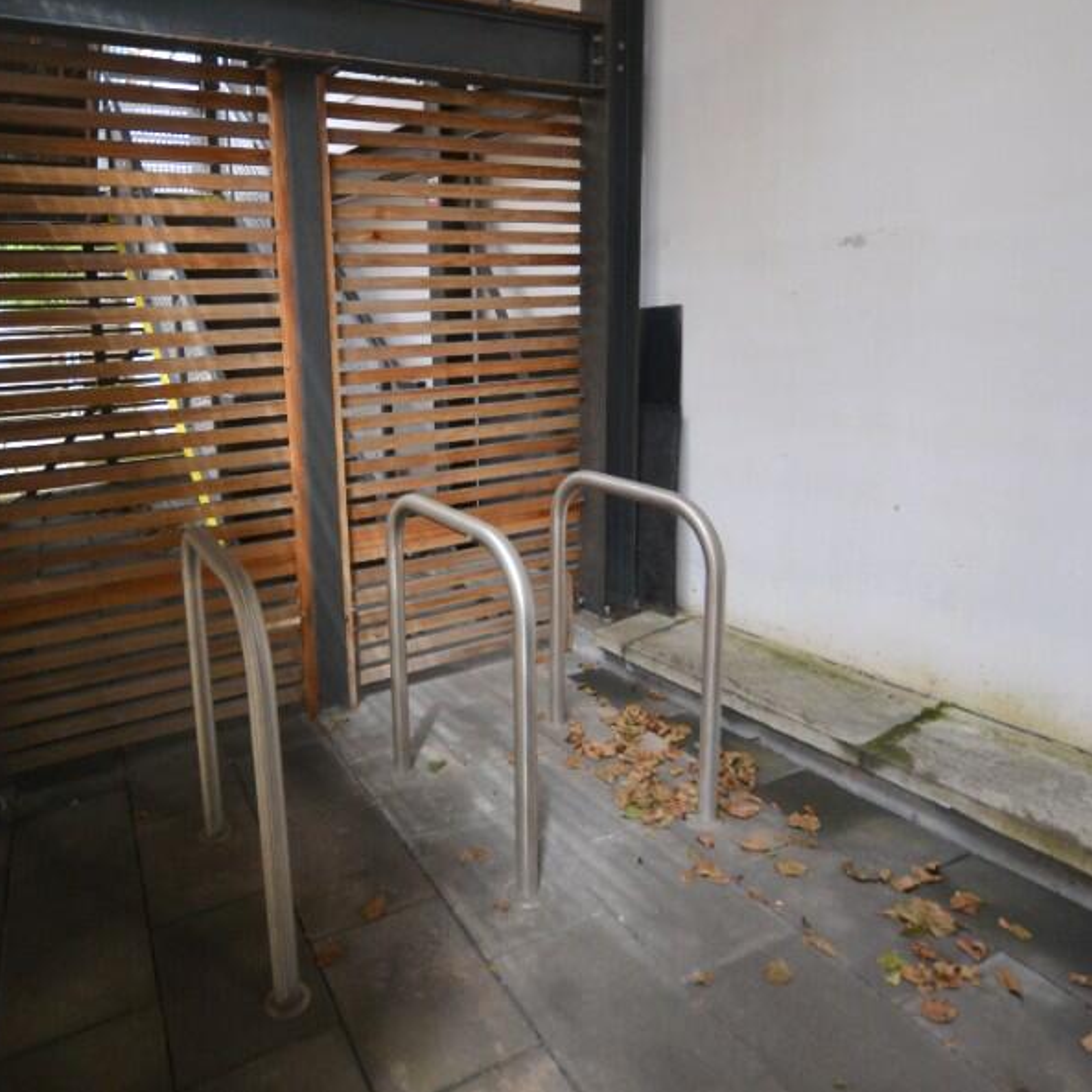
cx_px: 449
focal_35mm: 22
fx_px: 785
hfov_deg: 69.1
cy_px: 467
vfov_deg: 69.3
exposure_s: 1/60
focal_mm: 10
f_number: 4
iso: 720
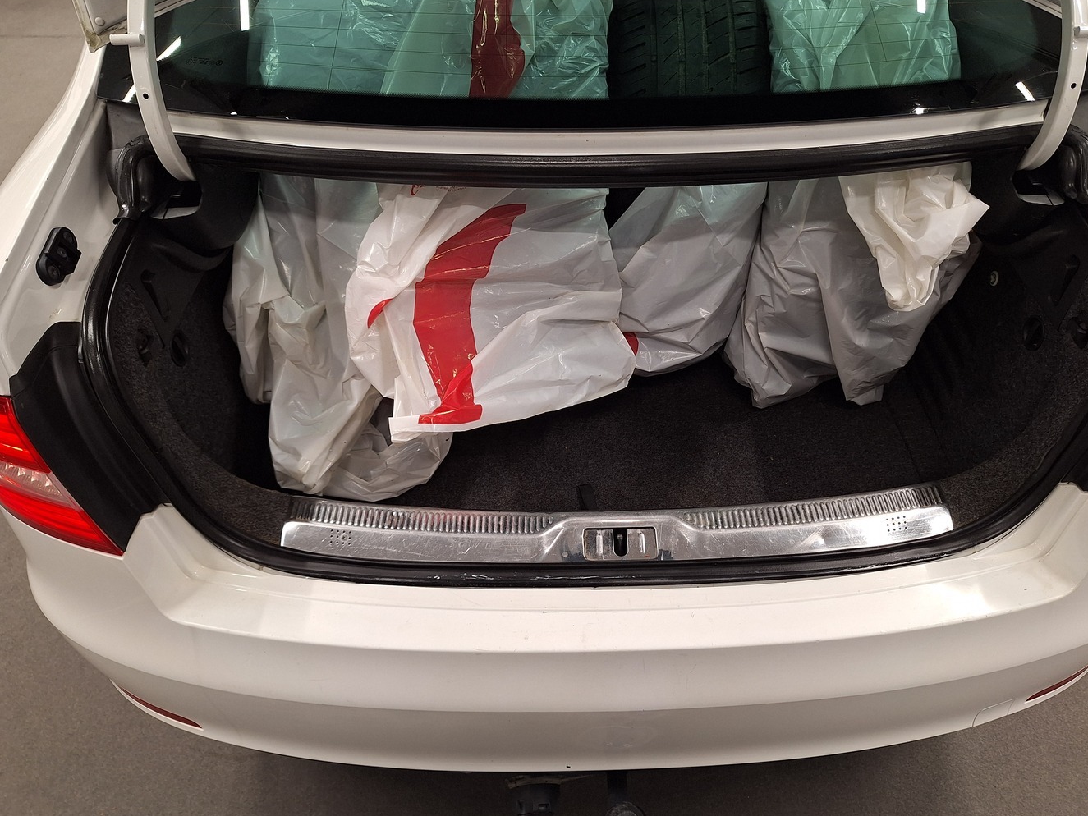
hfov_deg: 69.3
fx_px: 786
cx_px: 578
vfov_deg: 54.9
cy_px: 423
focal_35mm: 25
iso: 64
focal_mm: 5.54
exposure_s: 1/50
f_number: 1.8
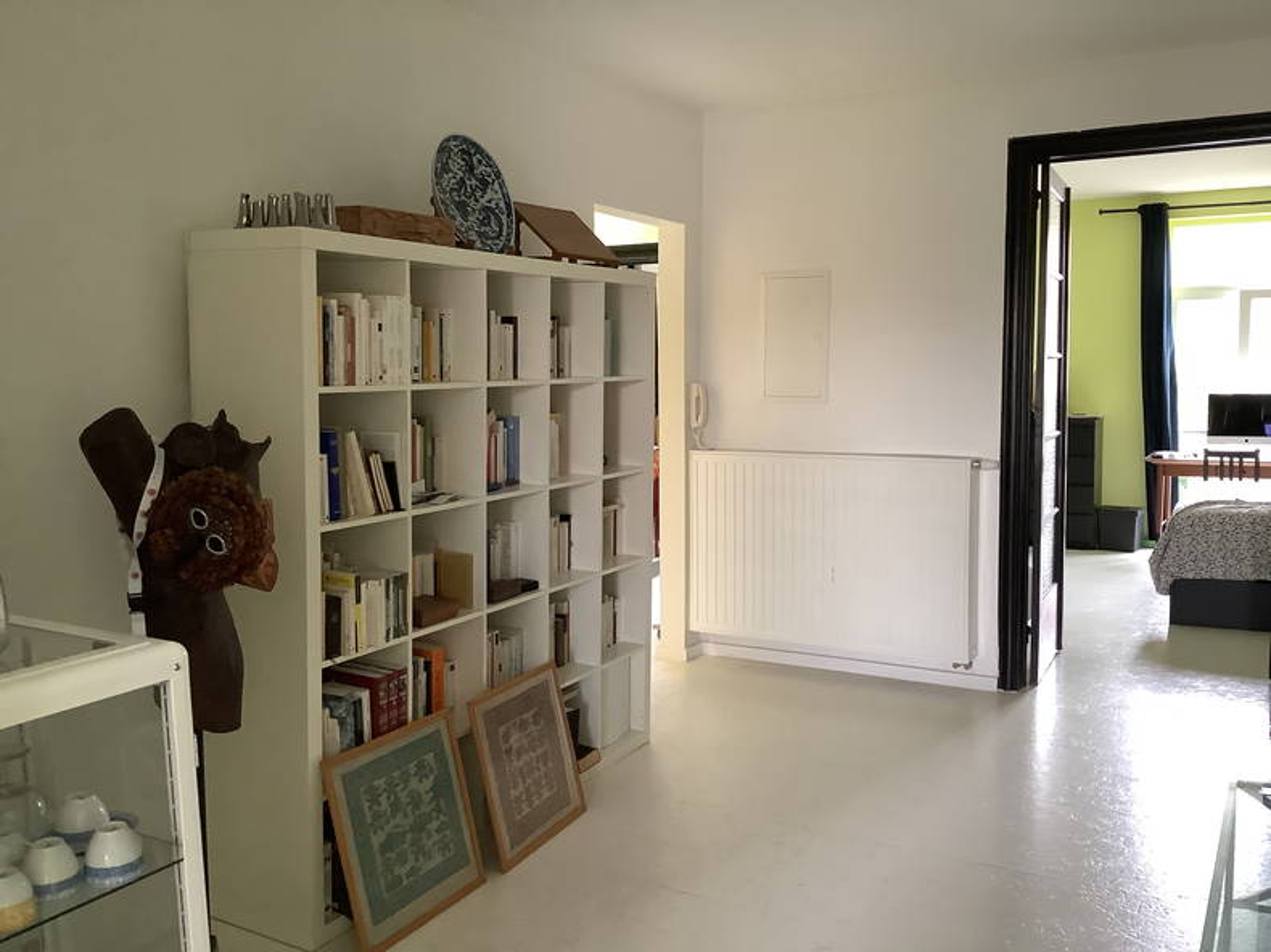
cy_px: 476
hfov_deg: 58.4
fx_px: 1138
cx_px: 636
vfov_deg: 45.4
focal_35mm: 31
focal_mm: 3.3
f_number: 2.4
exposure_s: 1/50
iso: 200
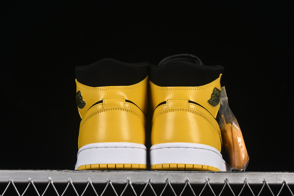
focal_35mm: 90
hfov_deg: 22.6
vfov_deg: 15.2
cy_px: 96
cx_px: 153
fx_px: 735
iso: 160
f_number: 8
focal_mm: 50
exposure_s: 1/60
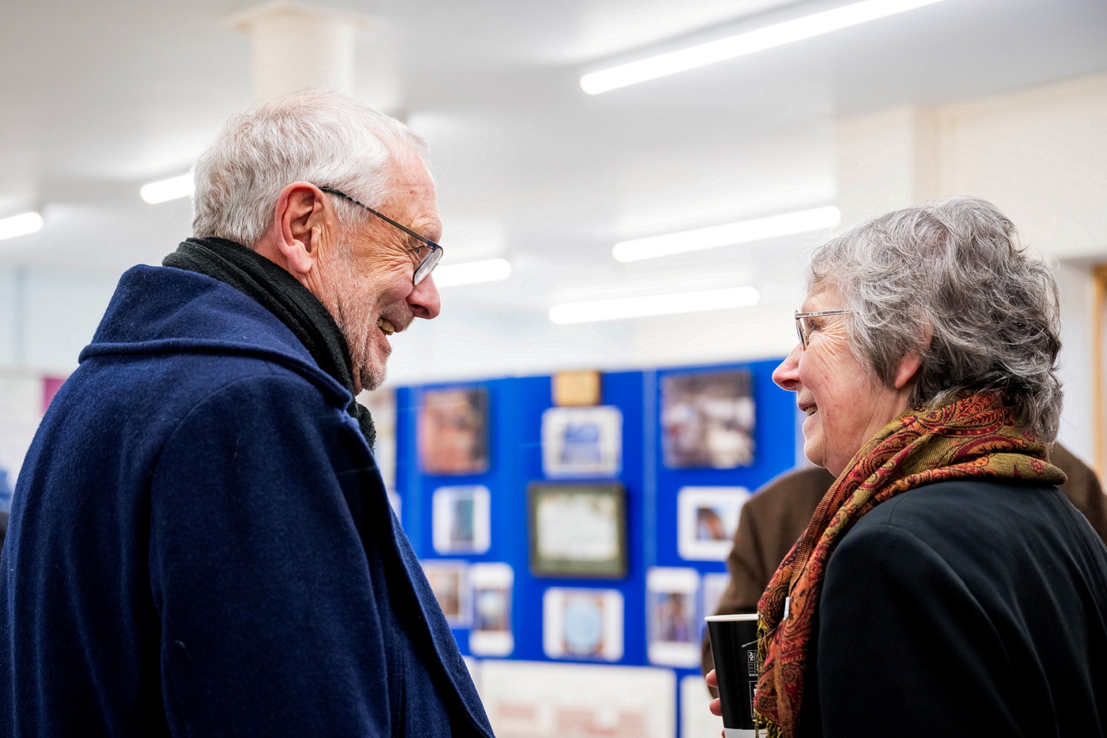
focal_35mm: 60
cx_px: 554
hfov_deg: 33.4
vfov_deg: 22.6
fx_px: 1845
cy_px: 369
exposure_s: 1/200
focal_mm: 60
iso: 1250
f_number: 3.2
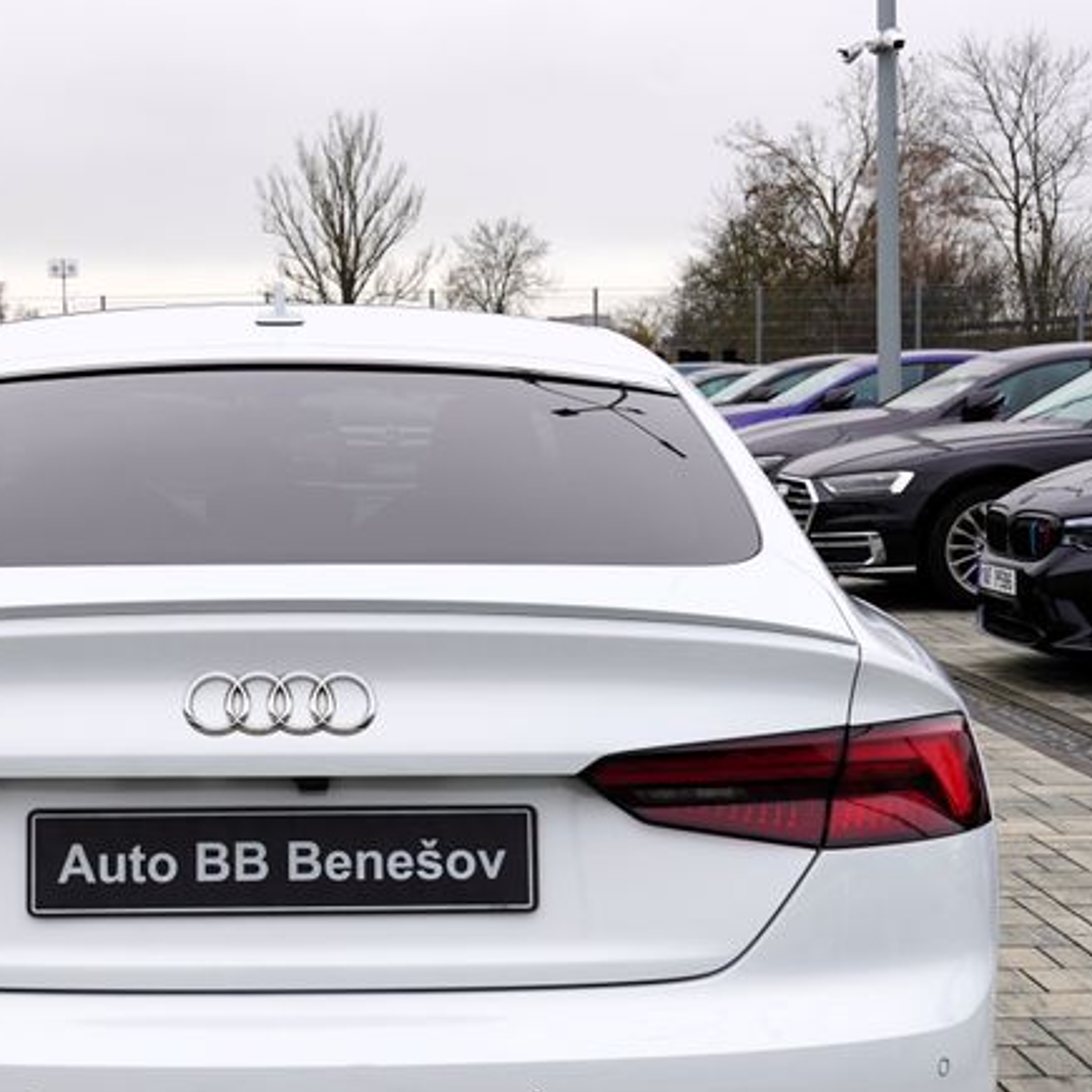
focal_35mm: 66
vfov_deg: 26.0
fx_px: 2356
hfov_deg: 25.9
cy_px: 732
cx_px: 306
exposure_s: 1/100
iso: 100
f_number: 6.3
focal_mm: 33
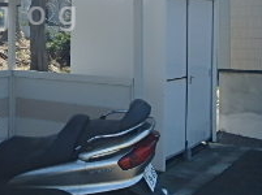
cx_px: -7
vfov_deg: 21.3
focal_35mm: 67
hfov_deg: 27.2
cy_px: 16
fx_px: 506
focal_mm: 3.7
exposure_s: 1/640
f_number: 3.5
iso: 125
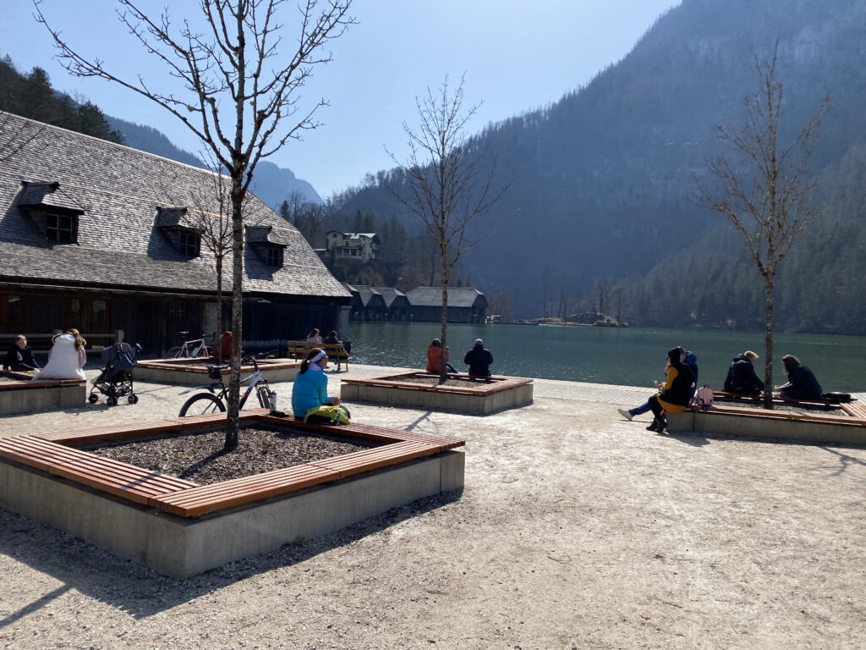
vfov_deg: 53.1
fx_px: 650
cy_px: 325
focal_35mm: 26
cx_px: 433
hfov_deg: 67.3
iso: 32
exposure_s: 1/4444
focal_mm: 4.25
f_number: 1.8
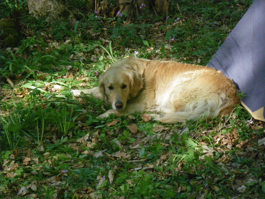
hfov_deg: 14.1
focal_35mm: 140
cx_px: 132
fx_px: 1072
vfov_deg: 10.6
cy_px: 100
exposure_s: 1/250
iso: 640
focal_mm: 25
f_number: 5.5
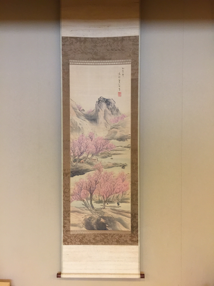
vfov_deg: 61.7
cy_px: 143
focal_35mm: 29
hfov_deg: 48.2
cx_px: 107
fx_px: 239
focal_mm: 4.15
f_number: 2.2
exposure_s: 1/8
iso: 125
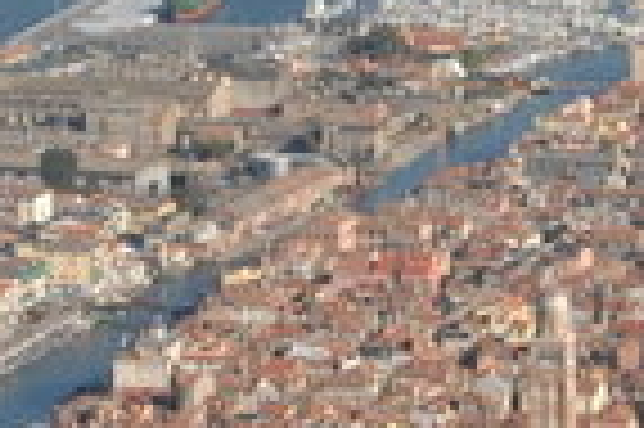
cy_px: 81
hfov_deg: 8.2
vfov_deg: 5.5
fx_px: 4467
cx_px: 513
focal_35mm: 250
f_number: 8
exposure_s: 1/500
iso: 200
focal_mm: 22
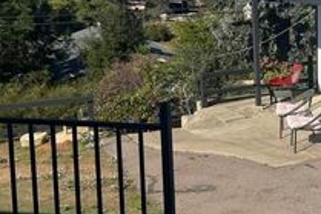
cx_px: 416
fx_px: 686
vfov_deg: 17.5
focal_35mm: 77
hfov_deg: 23.3
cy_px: 42
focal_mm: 5.7
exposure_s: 1/9434
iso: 50
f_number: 1.5
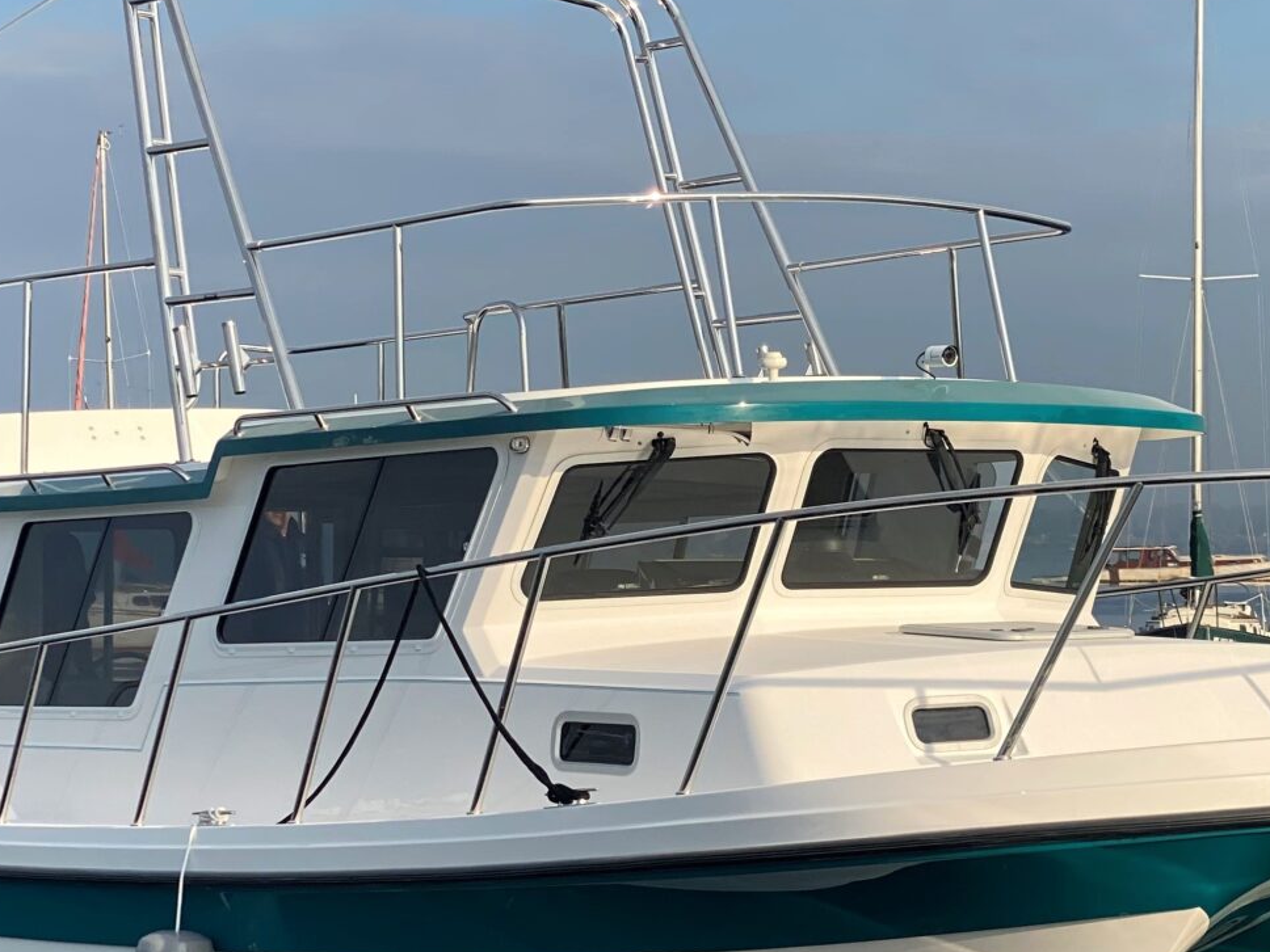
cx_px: 568
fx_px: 4036
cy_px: 610
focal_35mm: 110
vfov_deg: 13.4
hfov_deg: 17.9
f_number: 2
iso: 20
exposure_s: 1/1370
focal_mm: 6
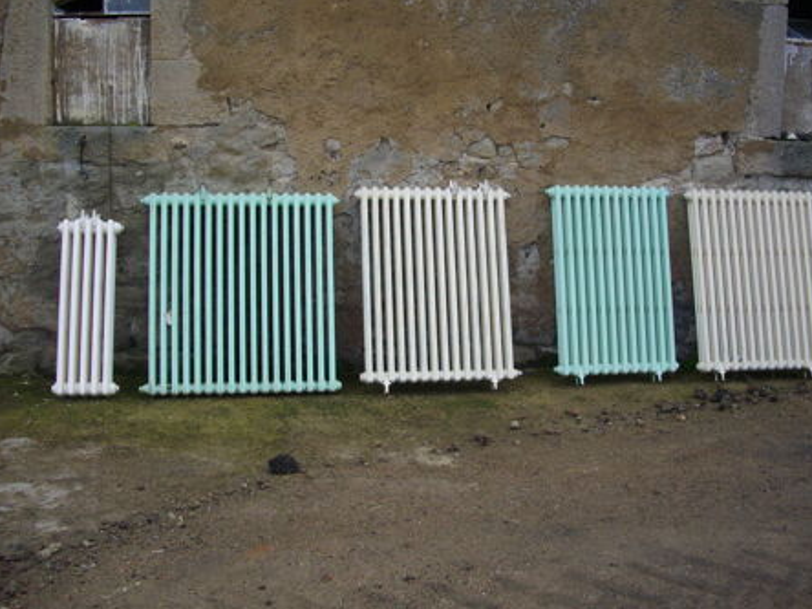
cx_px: 422
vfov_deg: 36.0
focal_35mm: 40
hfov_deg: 46.8
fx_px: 938
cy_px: 294
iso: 100
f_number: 2.8
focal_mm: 6.2
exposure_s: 1/400
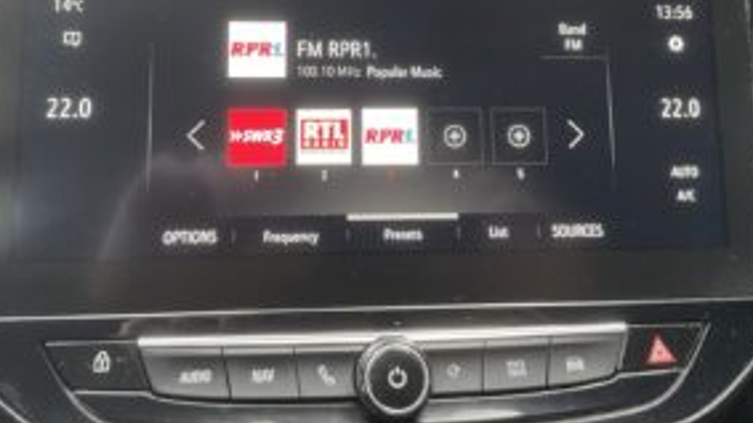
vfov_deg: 31.9
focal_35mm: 36
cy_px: 82
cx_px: 354
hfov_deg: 55.3
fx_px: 719
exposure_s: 1/96
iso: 125
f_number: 1.6
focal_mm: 4.2
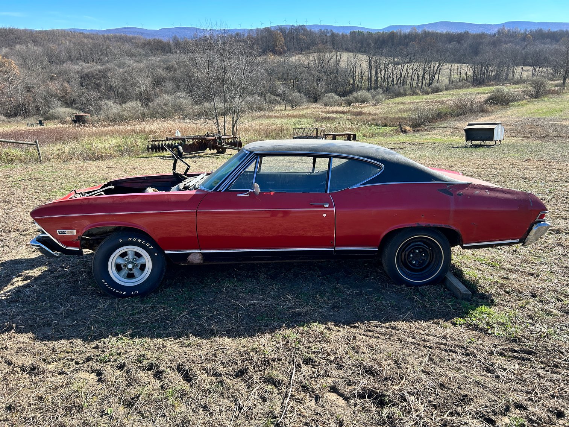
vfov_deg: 53.1
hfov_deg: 67.3
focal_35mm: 26
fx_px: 427
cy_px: 214
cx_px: 284
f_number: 1.5
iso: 50
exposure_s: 1/1068
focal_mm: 5.7
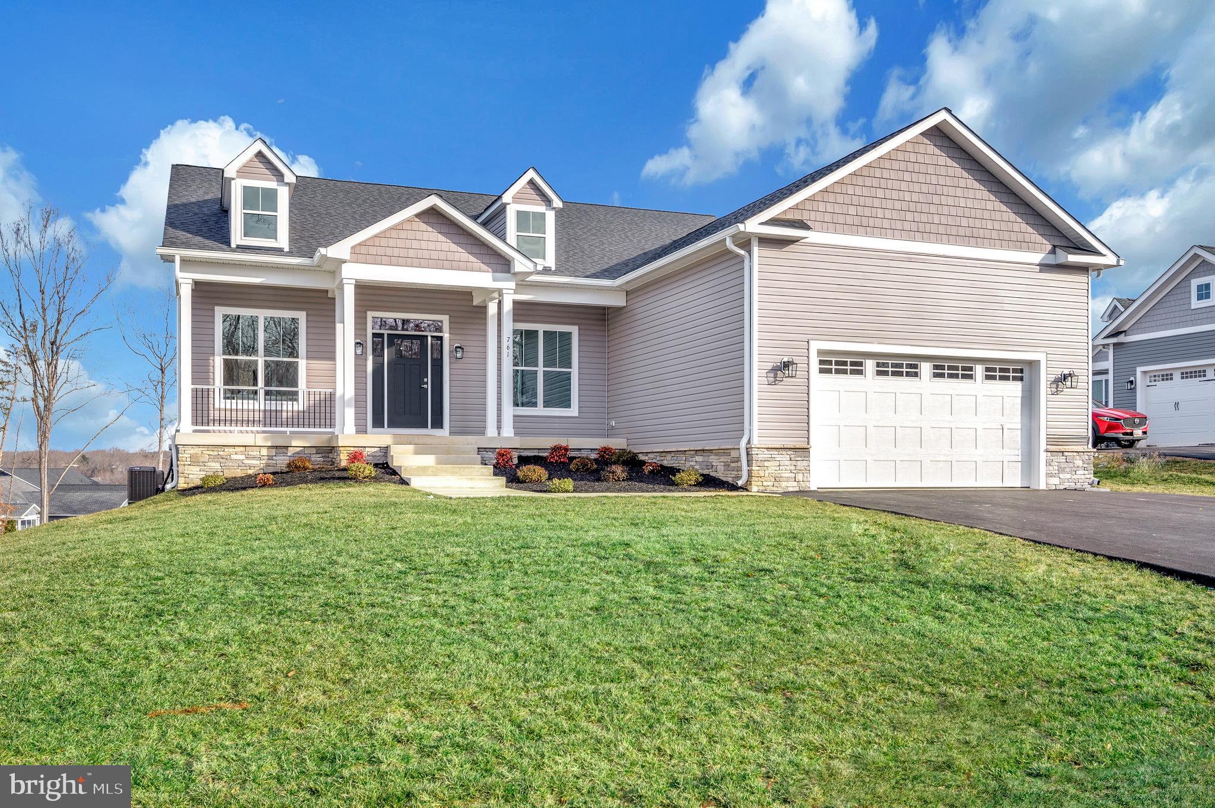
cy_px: 404
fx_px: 1012
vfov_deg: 43.5
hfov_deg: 62.0
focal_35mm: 30
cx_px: 608
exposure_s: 1/320
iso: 100
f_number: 6.3
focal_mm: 30
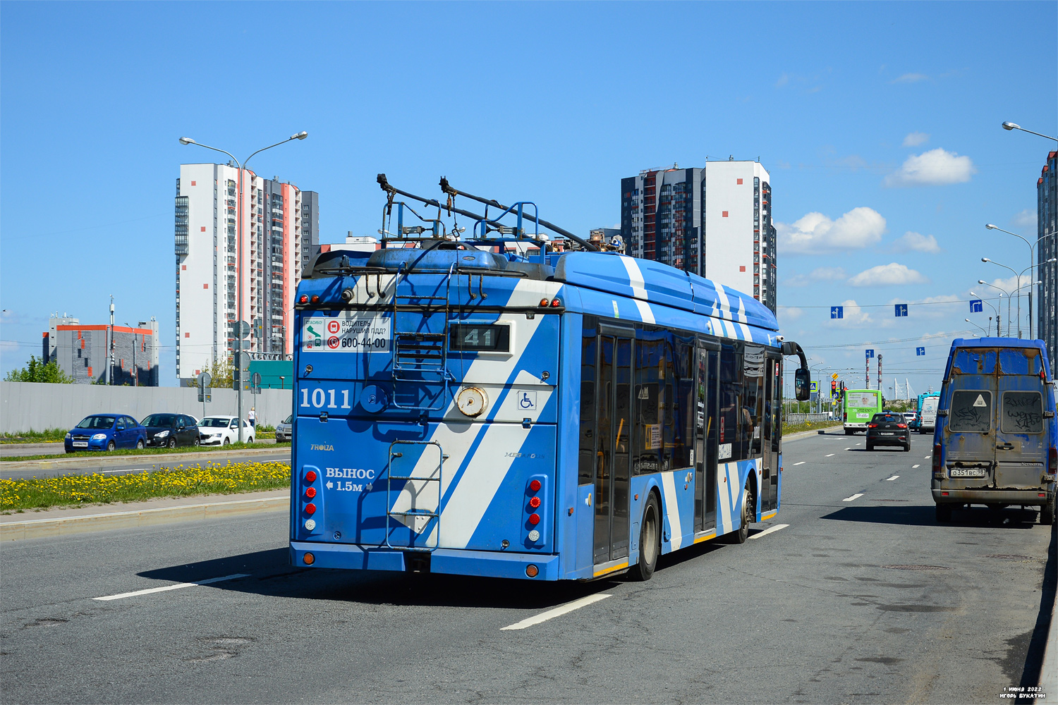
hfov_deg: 33.4
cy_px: 352
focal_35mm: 60
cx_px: 529
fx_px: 1763
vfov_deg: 22.6
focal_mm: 40
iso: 100
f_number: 6.3
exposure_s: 1/640
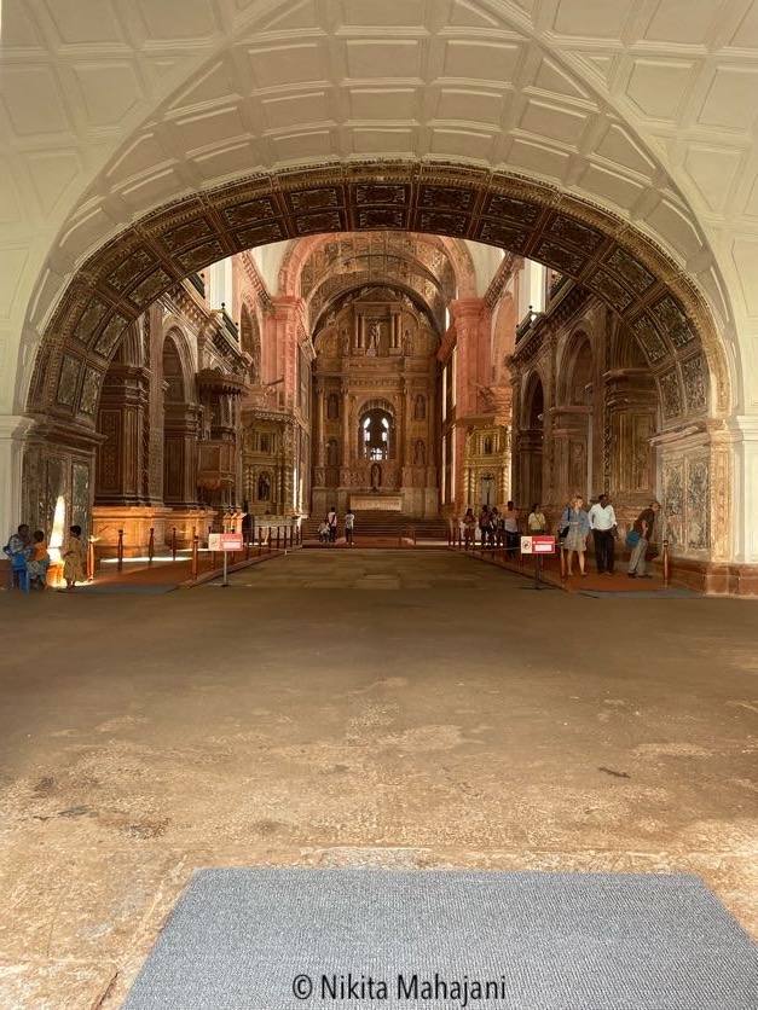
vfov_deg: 67.3
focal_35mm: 26
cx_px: 379
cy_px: 505
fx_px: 759
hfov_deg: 53.1
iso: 125
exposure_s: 1/115
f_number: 1.6
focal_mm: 4.2
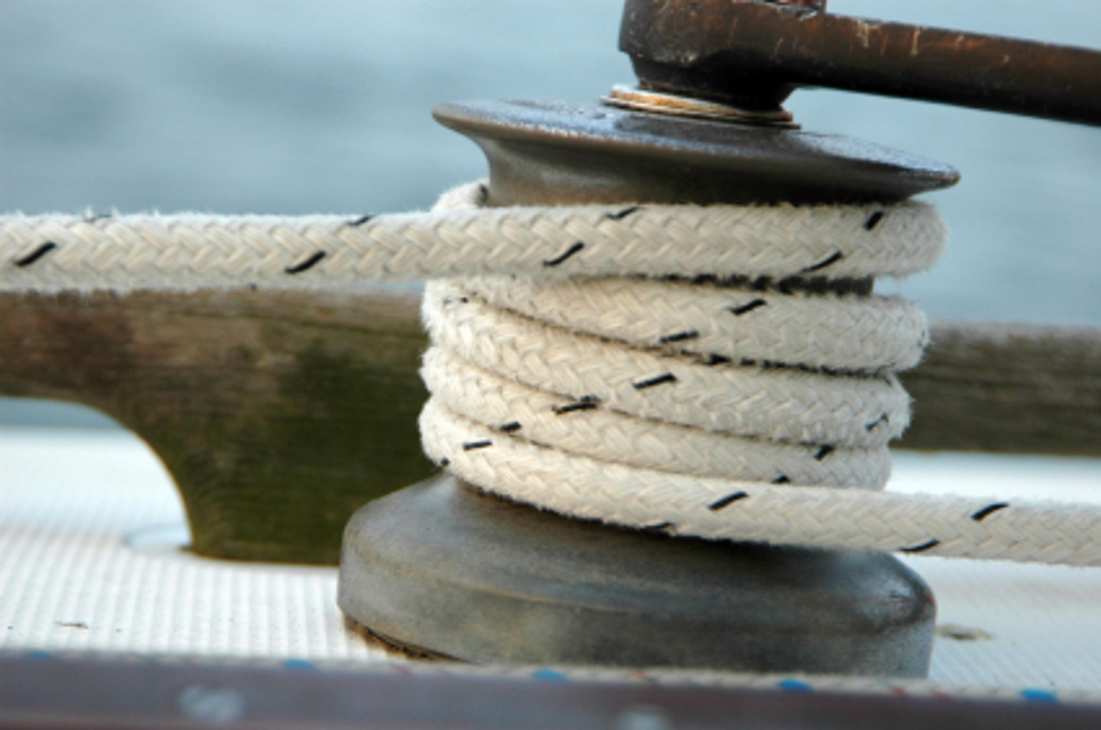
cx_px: 550
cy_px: 365
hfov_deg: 16.7
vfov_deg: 11.1
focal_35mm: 123
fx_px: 3756
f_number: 5.6
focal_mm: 82
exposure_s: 1/60
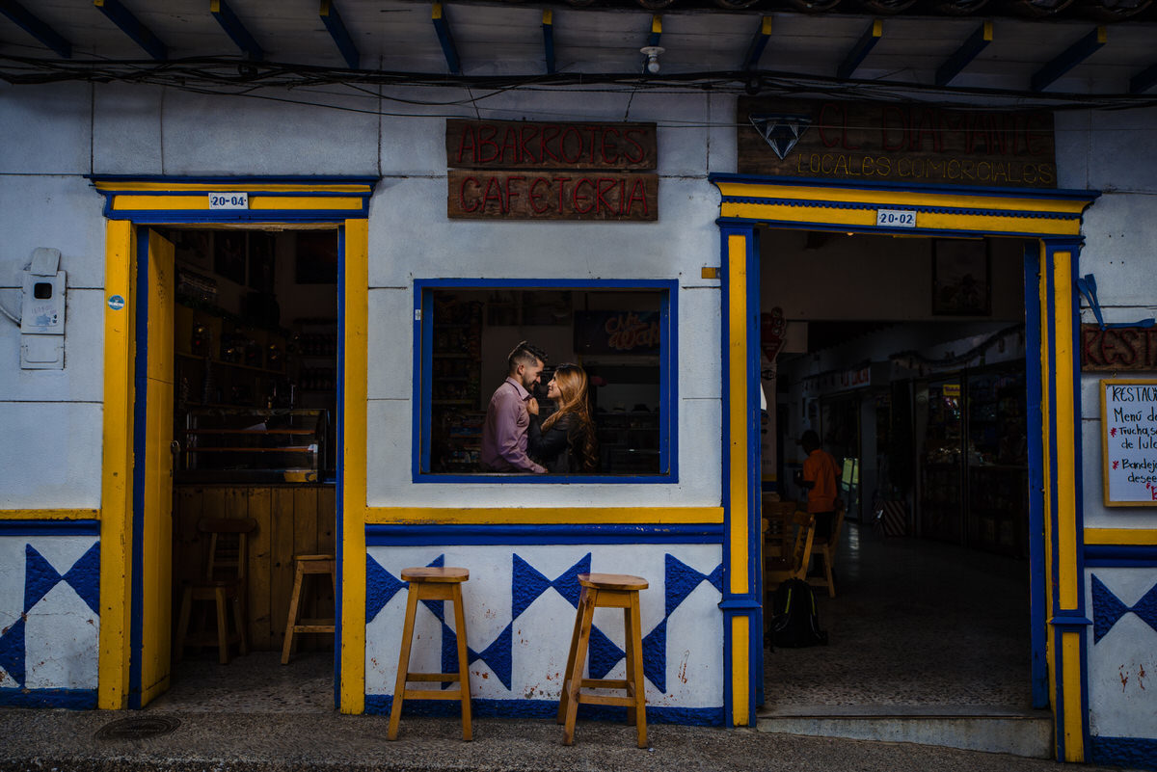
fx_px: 1222
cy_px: 386
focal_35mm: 38
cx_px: 578
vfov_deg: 35.1
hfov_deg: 50.7
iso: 160
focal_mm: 38
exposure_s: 1/200
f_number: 4
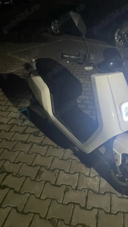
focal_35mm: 29
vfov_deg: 66.1
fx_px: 175
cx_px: 77
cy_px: 116
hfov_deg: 40.0
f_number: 1.6
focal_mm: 4.2
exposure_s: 1/25
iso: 640
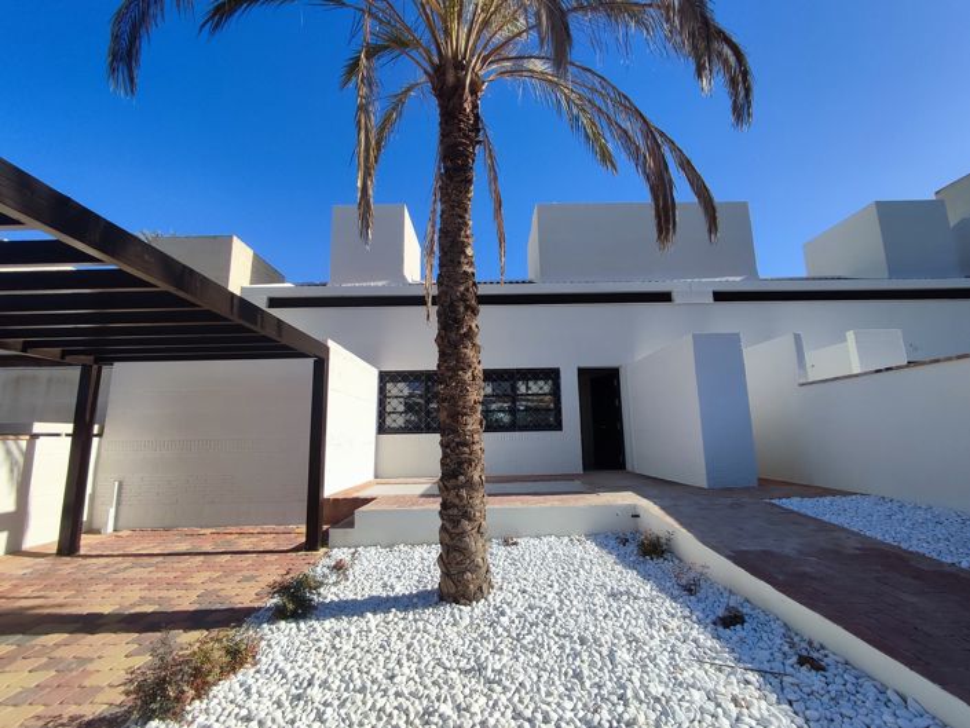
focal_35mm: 16
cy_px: 364
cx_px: 485
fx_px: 448
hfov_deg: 94.5
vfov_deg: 78.1
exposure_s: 1/1697
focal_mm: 1.65
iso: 50
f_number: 2.2
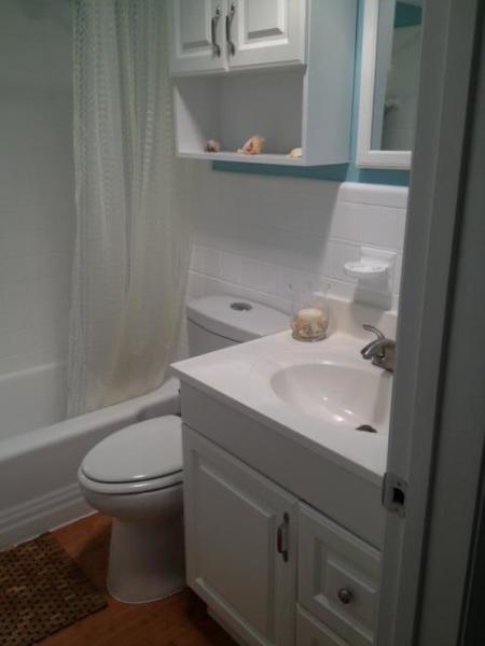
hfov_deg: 40.7
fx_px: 654
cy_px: 323
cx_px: 242
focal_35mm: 35
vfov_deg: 52.6
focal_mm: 4.28
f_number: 2.4
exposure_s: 1/60
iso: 50
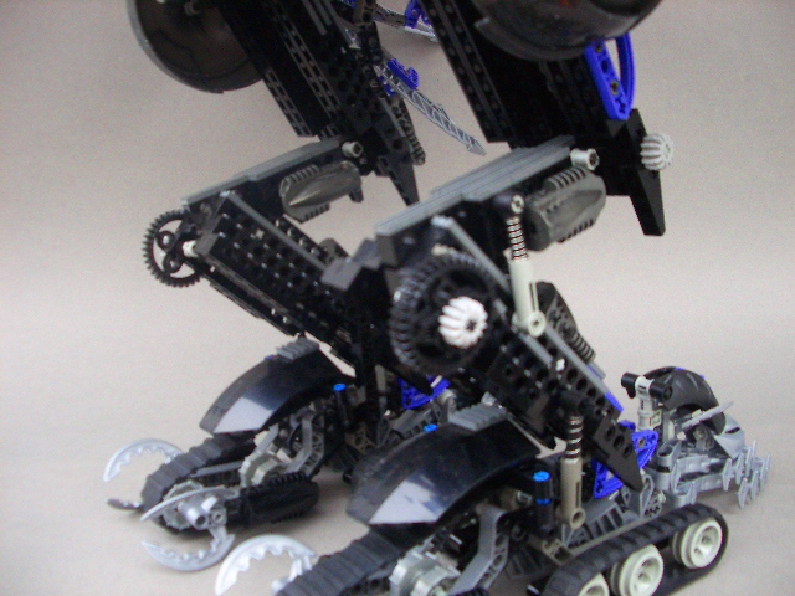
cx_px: 398
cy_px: 298
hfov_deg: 52.6
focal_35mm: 35
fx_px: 804
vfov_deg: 40.7
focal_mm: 5.8
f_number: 2.6
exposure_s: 1/60
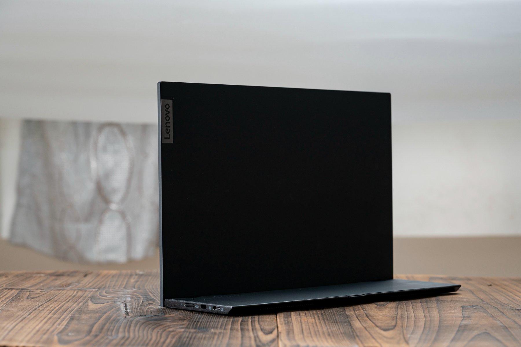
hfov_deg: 22.6
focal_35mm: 90
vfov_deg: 15.2
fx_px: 1303
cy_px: 174
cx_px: 260
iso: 400
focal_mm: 90
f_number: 8
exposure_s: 1/50
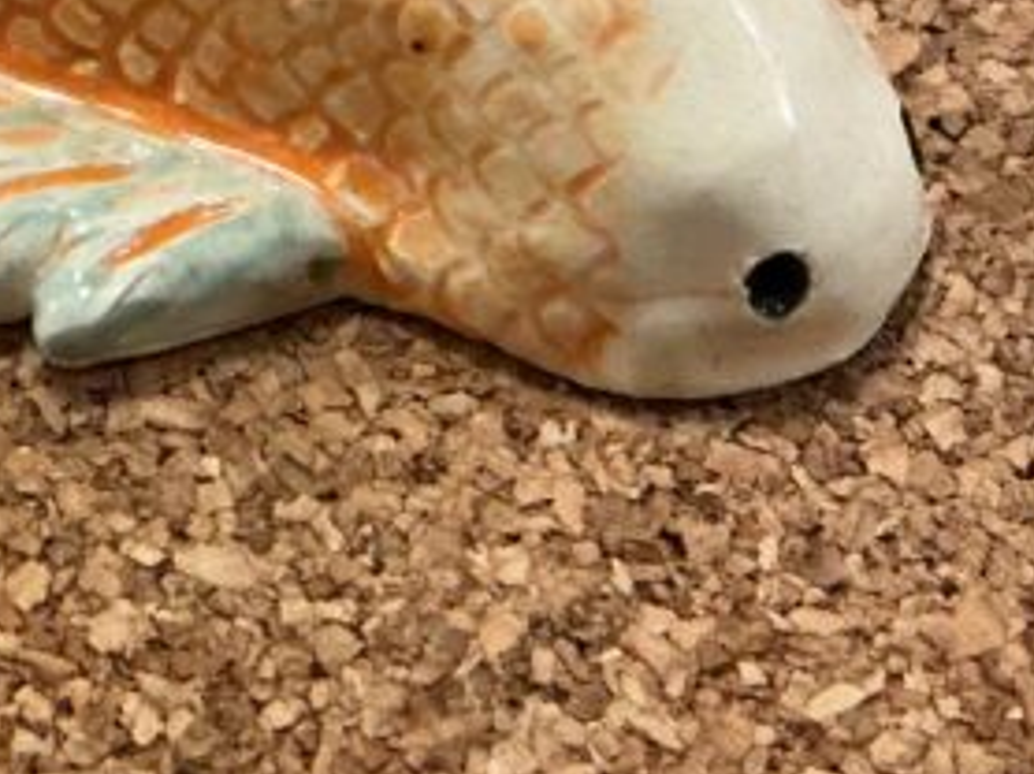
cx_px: 71
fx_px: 3193
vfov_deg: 13.8
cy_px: 283
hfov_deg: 18.1
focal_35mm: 107
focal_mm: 3
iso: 250
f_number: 1.8
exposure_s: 1/60
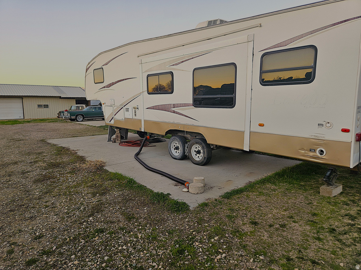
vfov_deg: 58.9
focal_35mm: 23
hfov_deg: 73.9
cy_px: 135
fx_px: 240
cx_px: 180
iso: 80
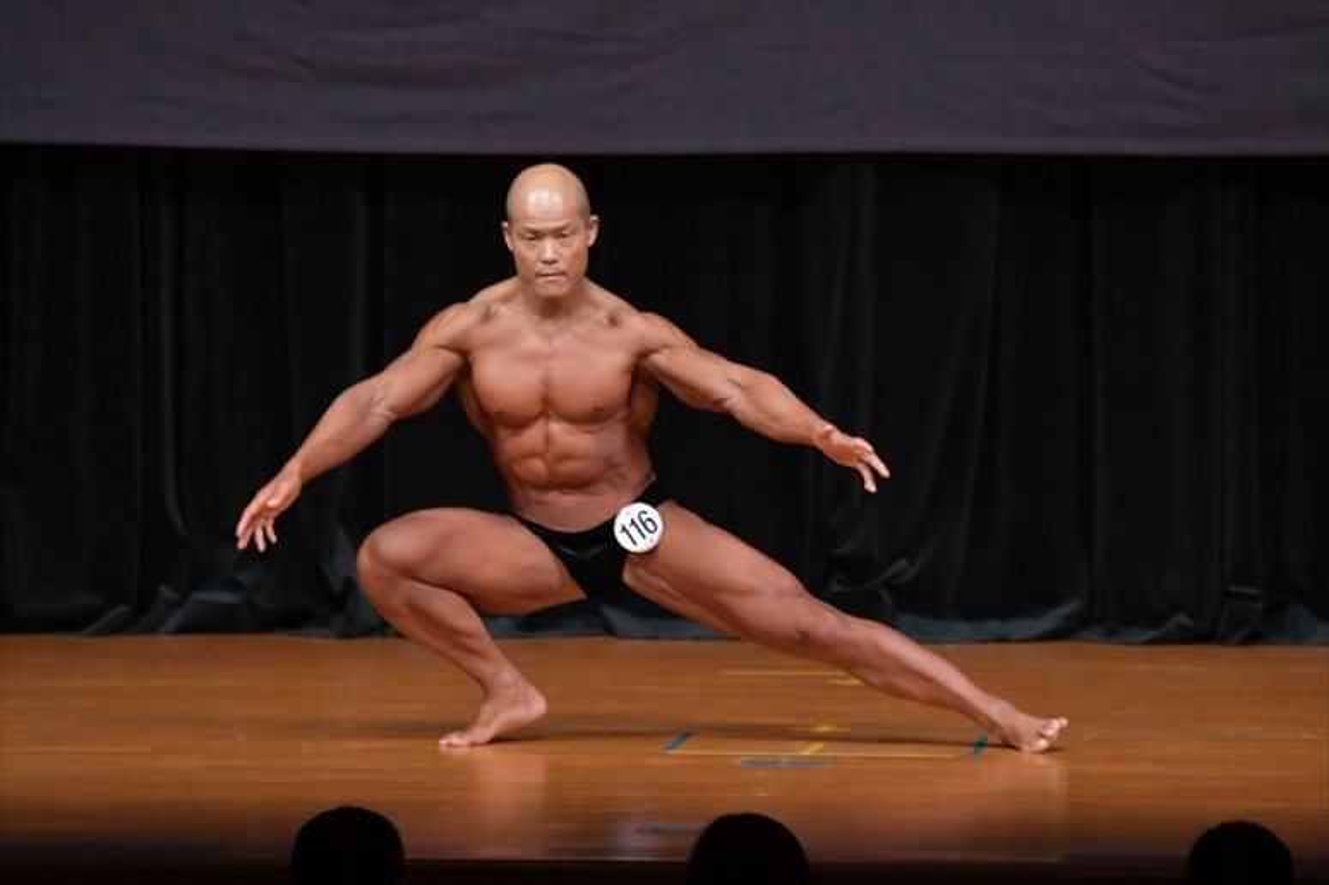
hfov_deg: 6.5
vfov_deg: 4.4
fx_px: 11623
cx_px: 664
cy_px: 442
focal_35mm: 315
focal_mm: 210
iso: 4000
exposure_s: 1/400
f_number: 5.6
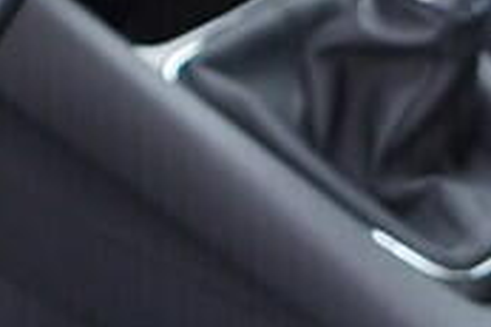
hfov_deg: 9.0
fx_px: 2902
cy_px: -382
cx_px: -551
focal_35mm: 213
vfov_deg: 6.2
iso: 250
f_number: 2.8
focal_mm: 24
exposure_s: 1/40
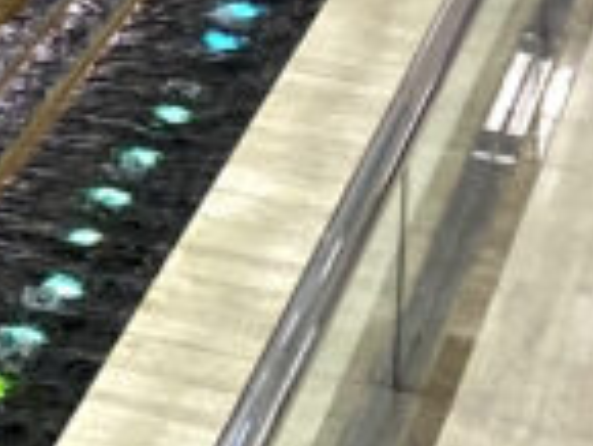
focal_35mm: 183
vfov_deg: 7.6
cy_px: -597
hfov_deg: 8.7
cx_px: -1272
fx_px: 3138
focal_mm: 4.25
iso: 64
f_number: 1.8
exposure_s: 1/120
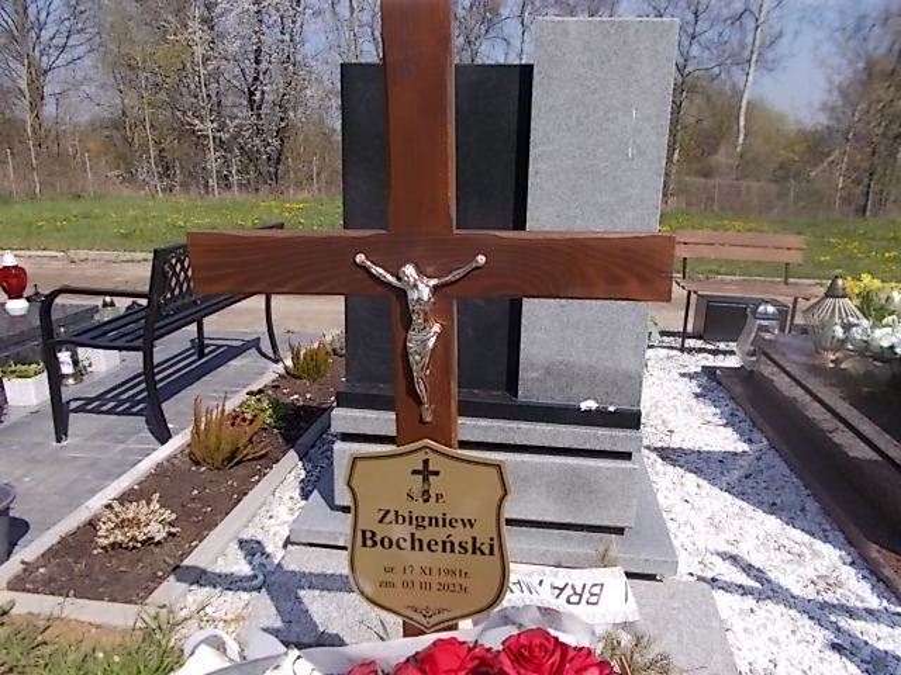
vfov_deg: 53.1
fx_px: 677
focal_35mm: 26
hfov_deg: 67.3
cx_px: 450
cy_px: 338
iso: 80
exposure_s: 1/200
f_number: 8
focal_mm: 4.6
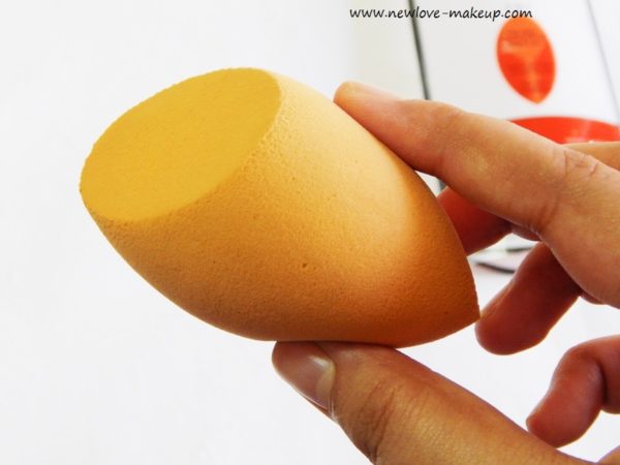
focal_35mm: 61
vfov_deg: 24.0
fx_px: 1093
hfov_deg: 31.7
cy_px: 232
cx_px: 310
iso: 400
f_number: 4
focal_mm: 10.9
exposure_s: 1/15
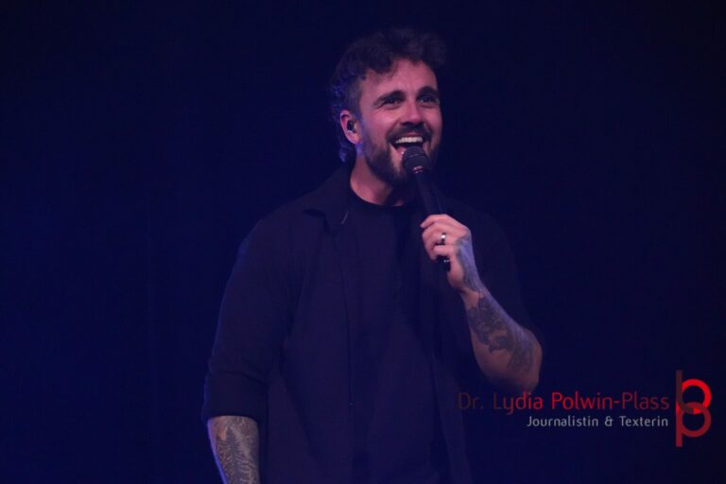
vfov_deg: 8.9
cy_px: 242
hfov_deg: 13.3
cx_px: 363
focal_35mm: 154
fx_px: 3116
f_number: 5.6
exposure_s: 1/125
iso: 6400
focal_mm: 103
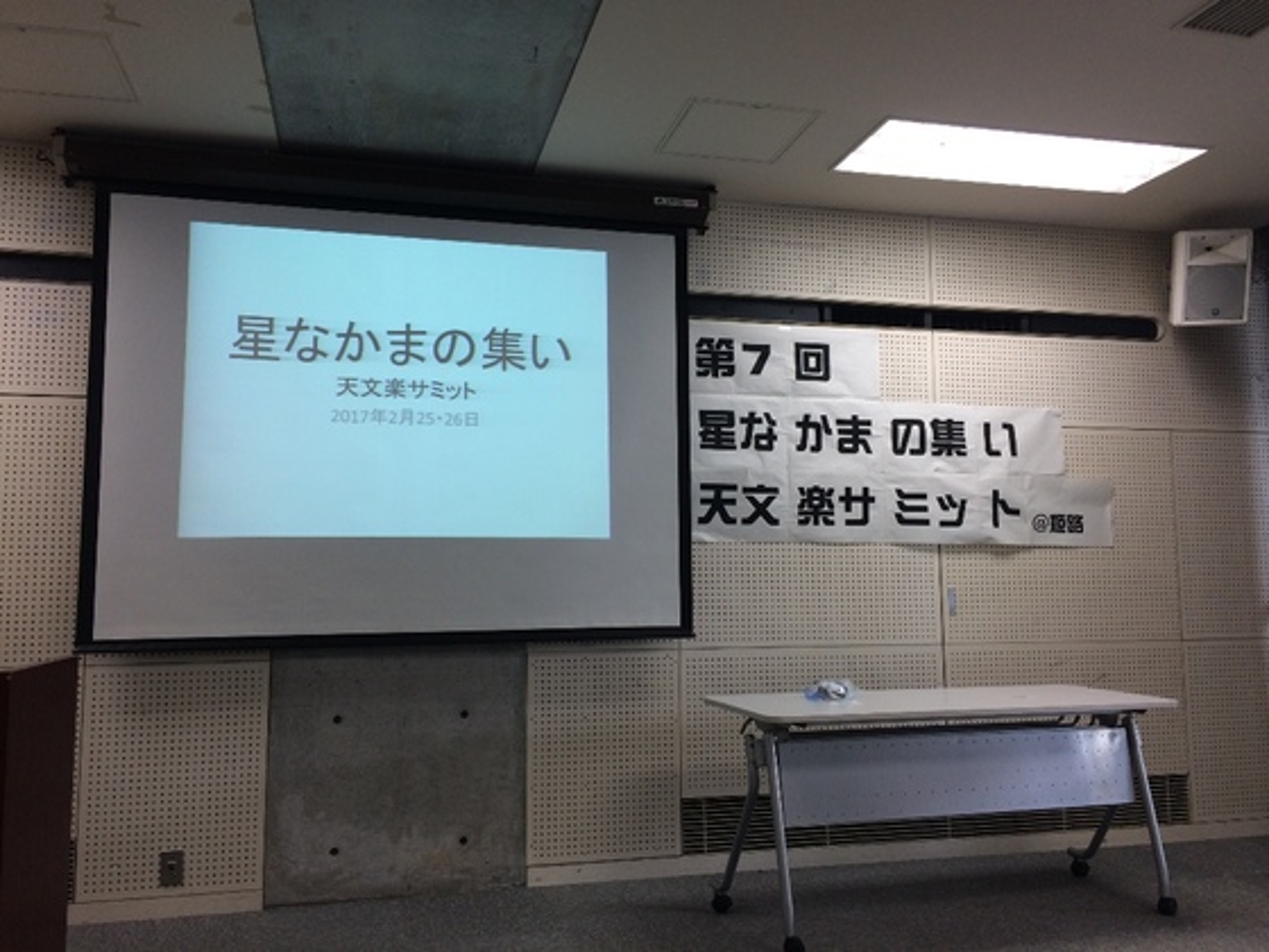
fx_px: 1063
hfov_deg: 61.7
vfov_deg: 48.2
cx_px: 634
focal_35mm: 29
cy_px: 476
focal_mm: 4.15
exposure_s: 1/60
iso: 50
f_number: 2.2
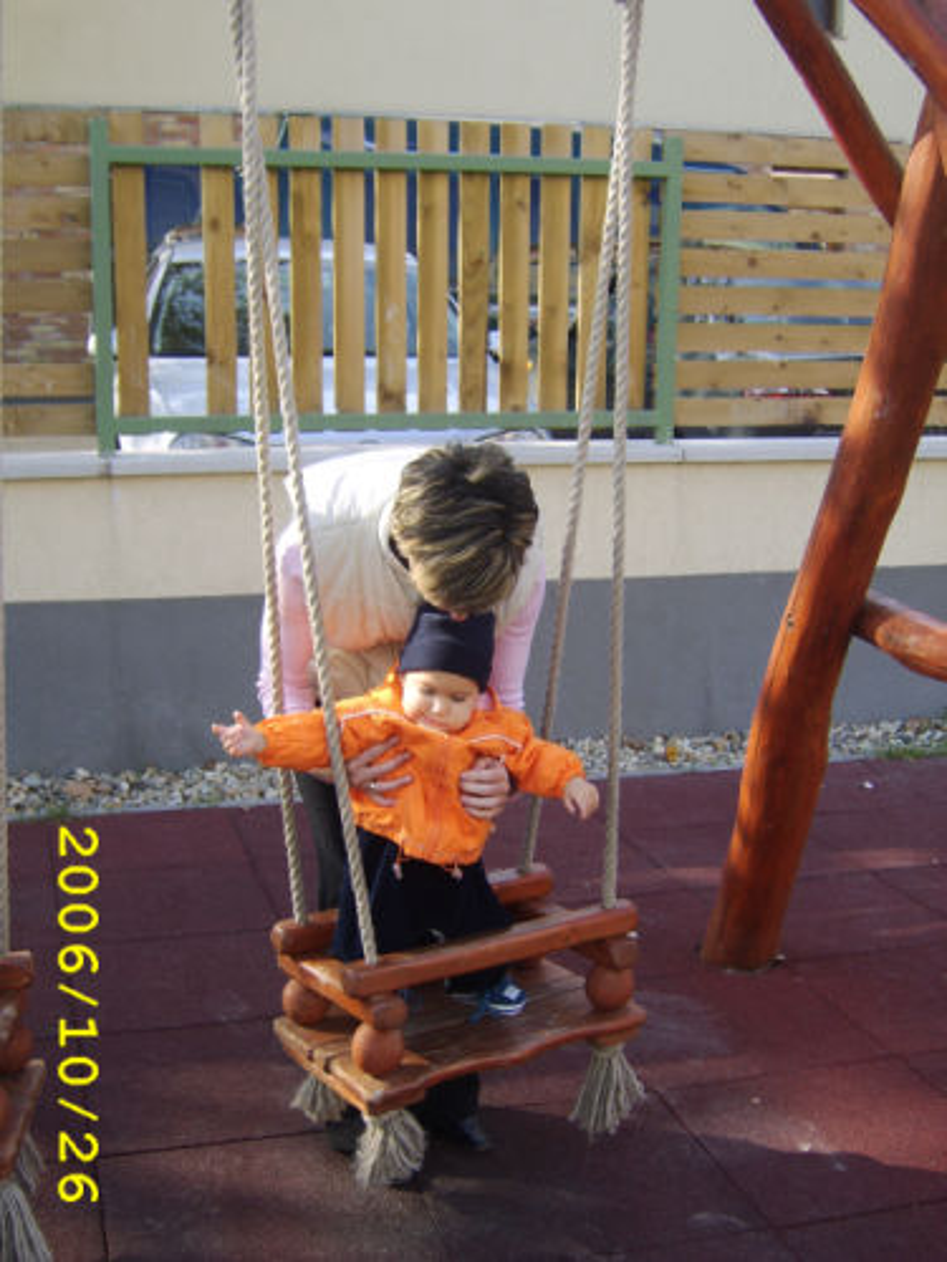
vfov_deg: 49.0
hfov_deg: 37.7
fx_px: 1386
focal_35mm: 38
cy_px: 631
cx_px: 474
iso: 71
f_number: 2.7
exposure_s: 1/297
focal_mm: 9.86
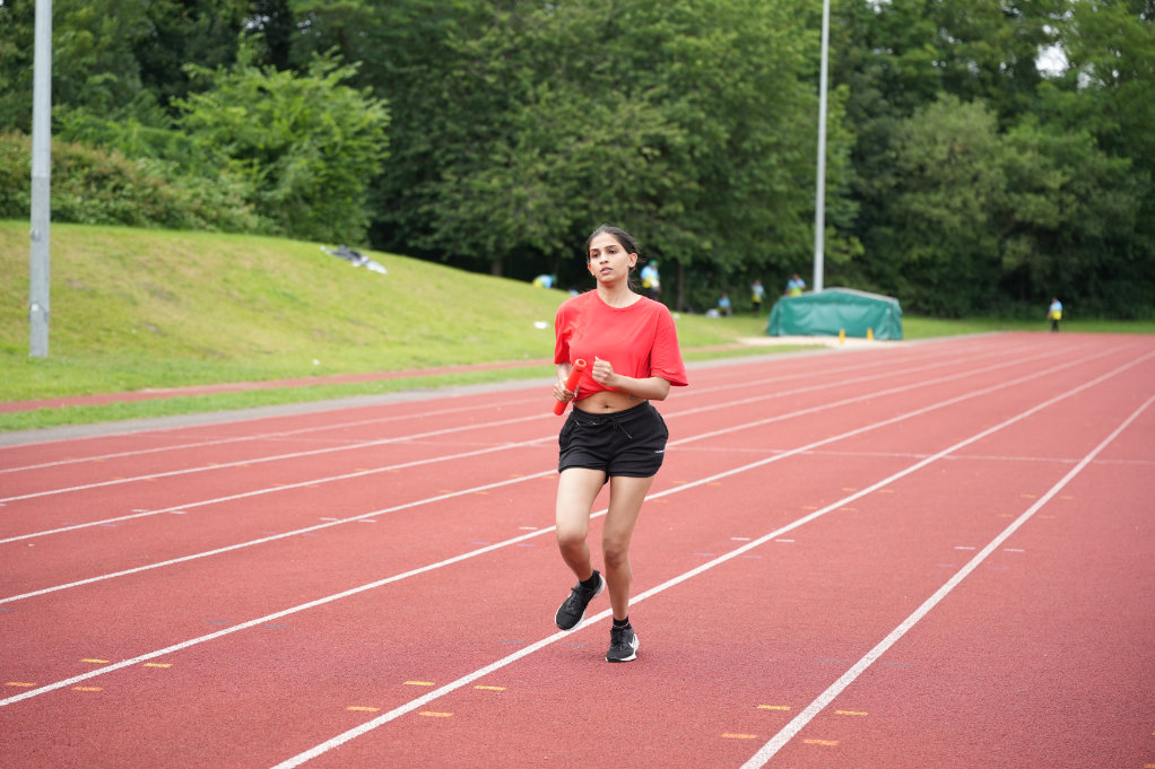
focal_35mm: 70
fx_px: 2245
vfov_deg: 19.5
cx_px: 578
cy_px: 384
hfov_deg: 28.8
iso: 250
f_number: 2.8
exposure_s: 1/800
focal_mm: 70
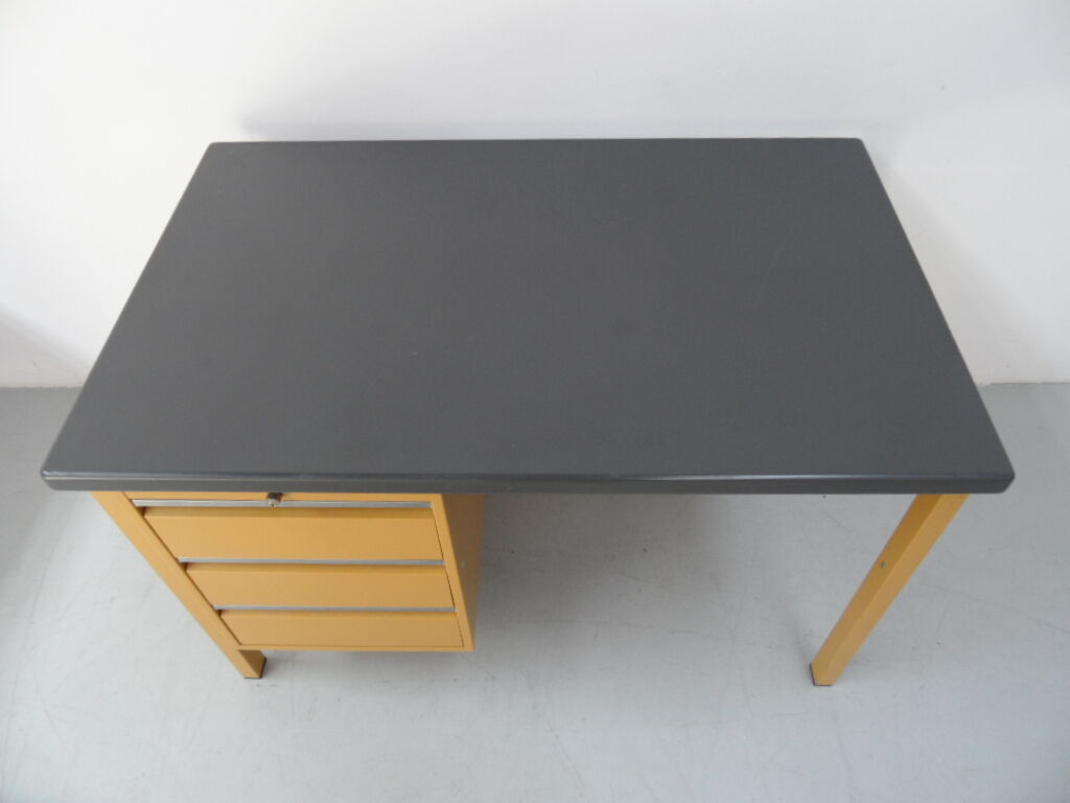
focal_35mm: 24
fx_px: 742
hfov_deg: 71.6
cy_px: 402
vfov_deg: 56.8
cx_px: 535
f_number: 3.2
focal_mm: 3.9
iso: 100
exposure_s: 1/45
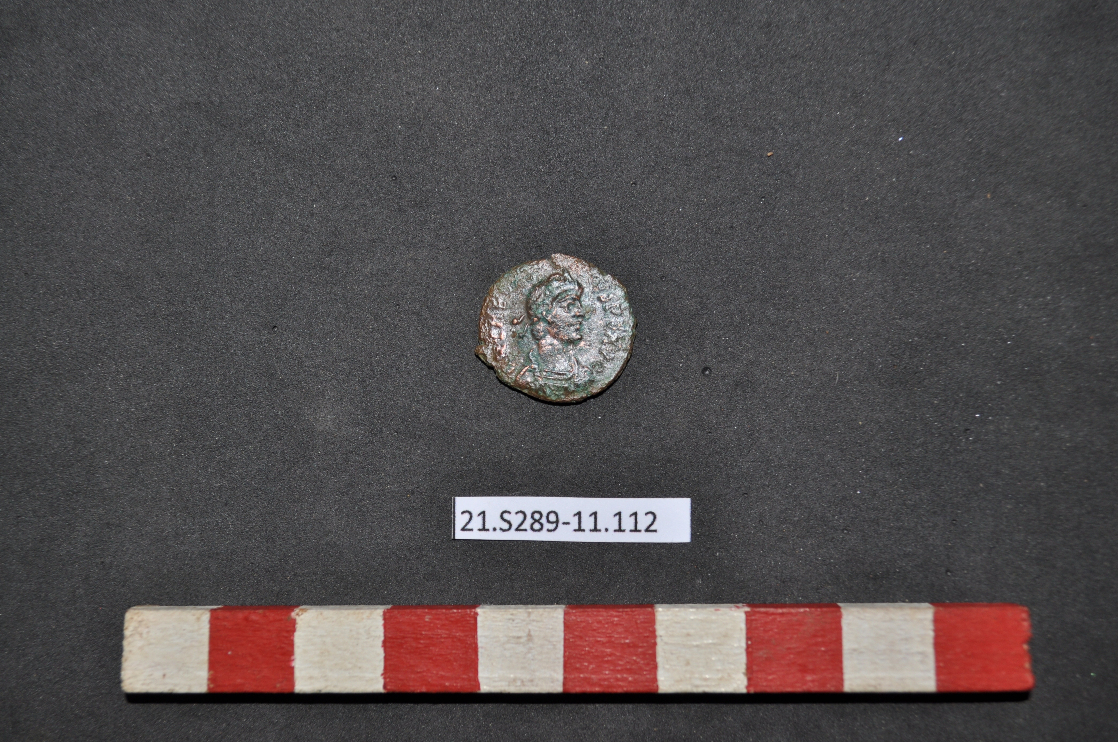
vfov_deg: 28.0
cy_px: 371
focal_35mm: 48
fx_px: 1489
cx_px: 559
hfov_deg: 41.2
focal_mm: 32
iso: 200
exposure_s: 1/125
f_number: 5.6
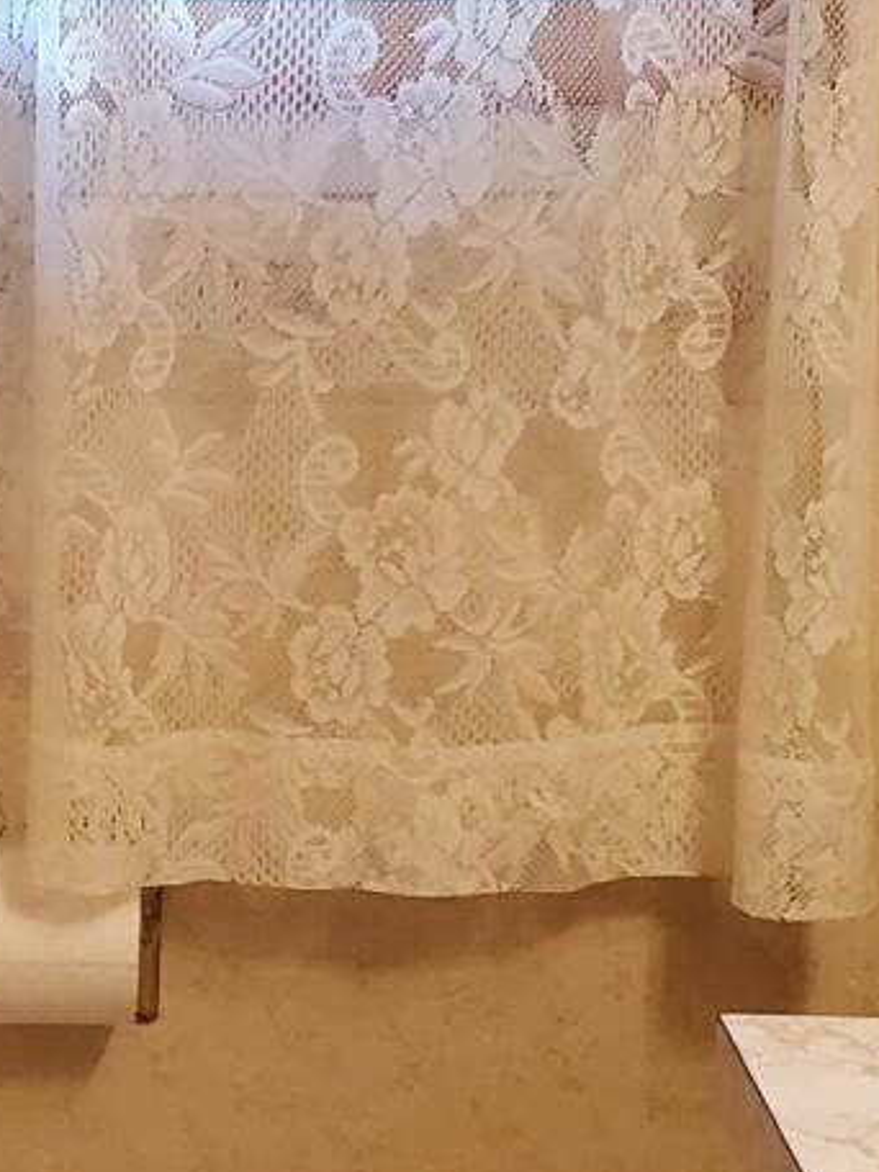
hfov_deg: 12.6
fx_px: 3860
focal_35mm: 114
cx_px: -290
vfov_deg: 17.3
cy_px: 614
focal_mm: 4.3
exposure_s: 1/40
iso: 200
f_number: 2.4
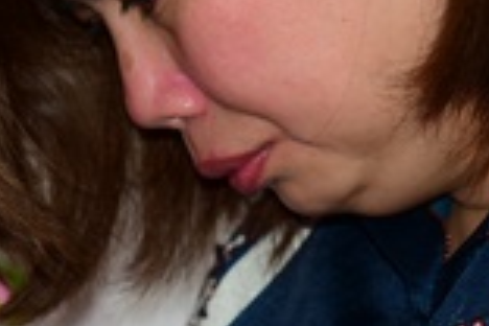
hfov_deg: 4.7
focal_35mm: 438
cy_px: 63
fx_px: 5949
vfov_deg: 3.1
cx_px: 182
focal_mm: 105
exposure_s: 1/60
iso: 320
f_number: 4
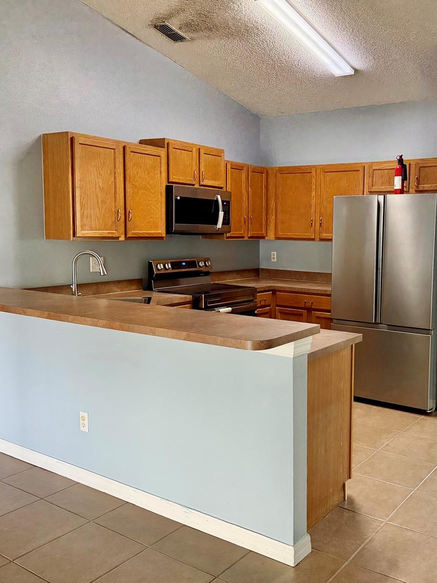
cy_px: 285
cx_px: 300
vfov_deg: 55.3
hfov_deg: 42.2
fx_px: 555
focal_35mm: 33
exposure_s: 1/120
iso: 400
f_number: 1.78
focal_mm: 6.76
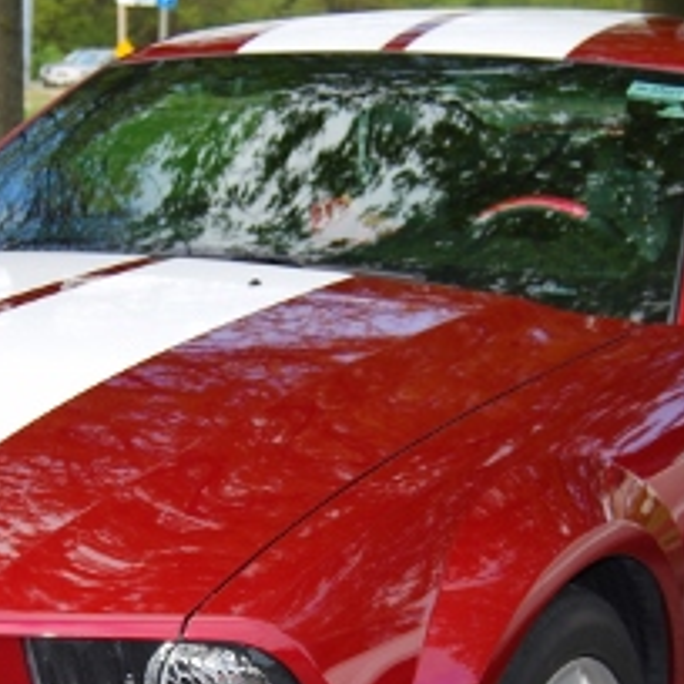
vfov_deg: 16.6
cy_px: 547
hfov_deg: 16.6
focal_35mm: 104
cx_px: 164
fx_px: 2325
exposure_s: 1/200
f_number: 4.2
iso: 100
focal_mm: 26
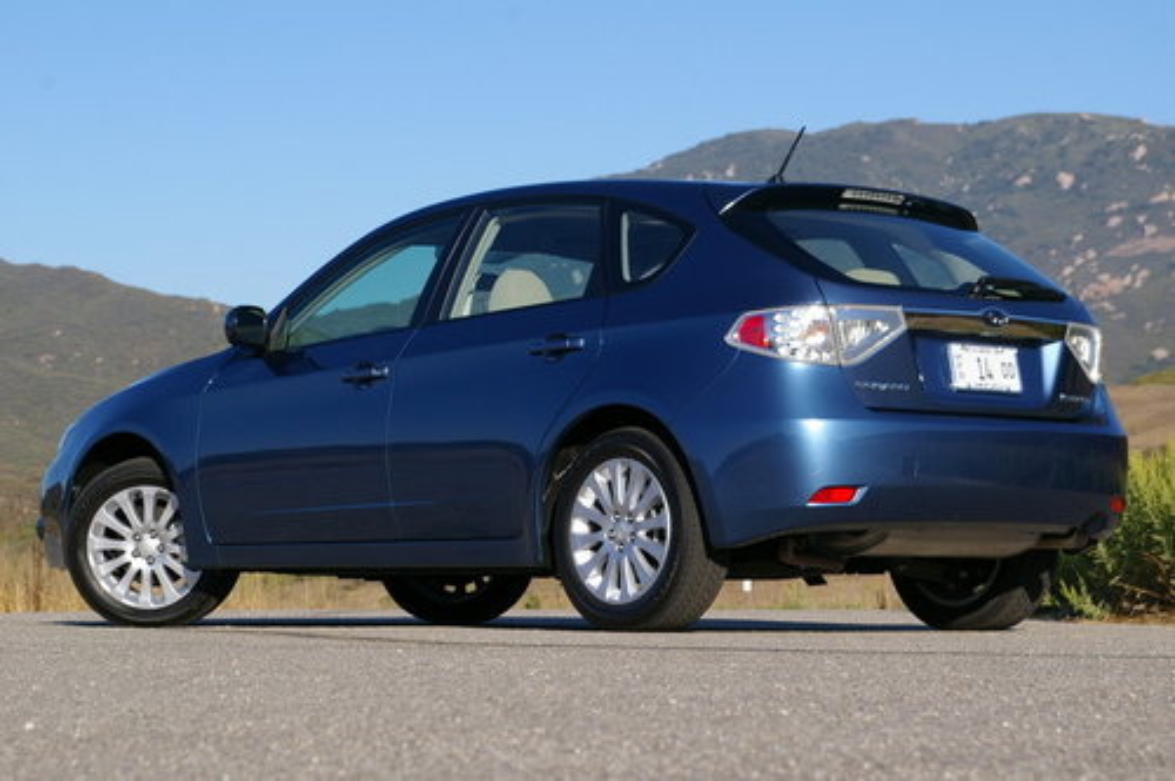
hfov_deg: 24.6
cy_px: 390
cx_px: 588
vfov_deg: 16.5
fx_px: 2689
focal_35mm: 82
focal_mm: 55
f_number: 9.5
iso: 200
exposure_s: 1/350
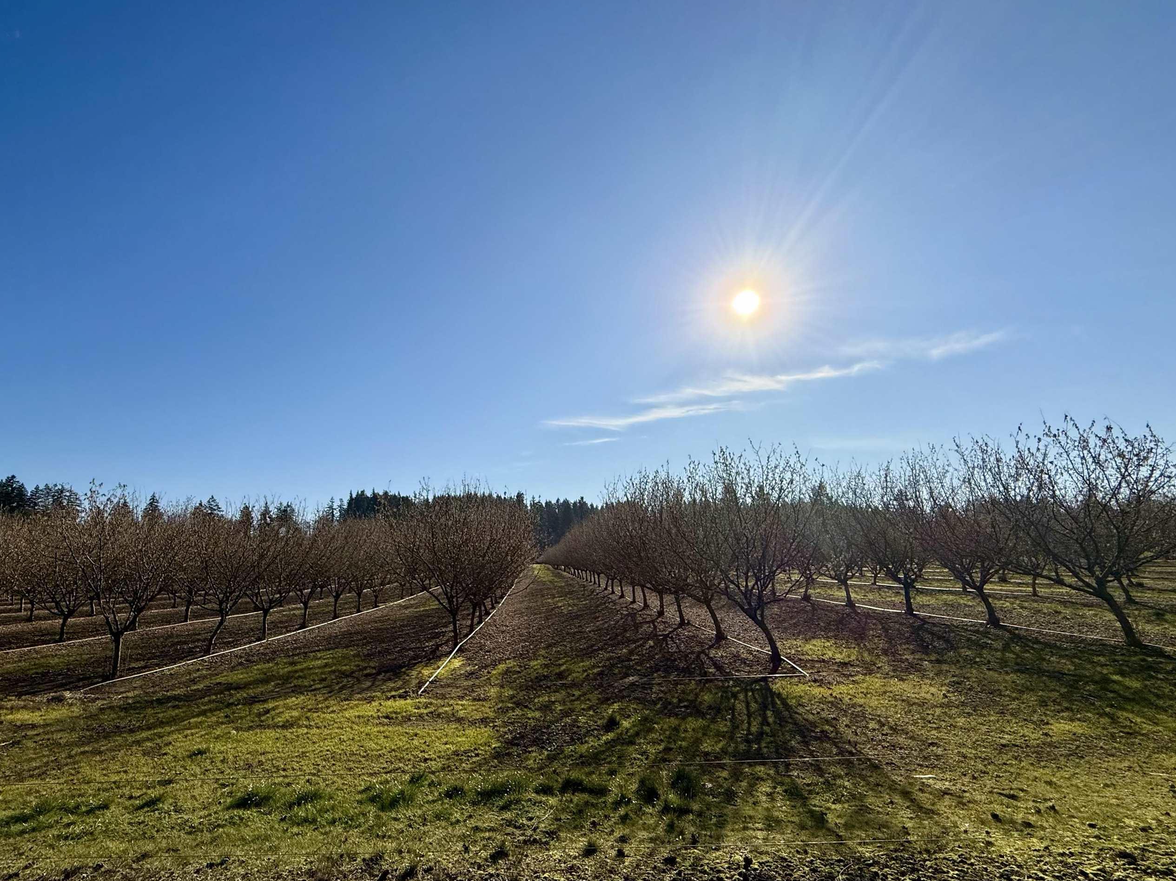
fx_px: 577
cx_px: 513
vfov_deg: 74.7
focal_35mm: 17
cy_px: 446
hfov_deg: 90.6
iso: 50
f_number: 2.2
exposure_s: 1/6173
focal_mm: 2.22
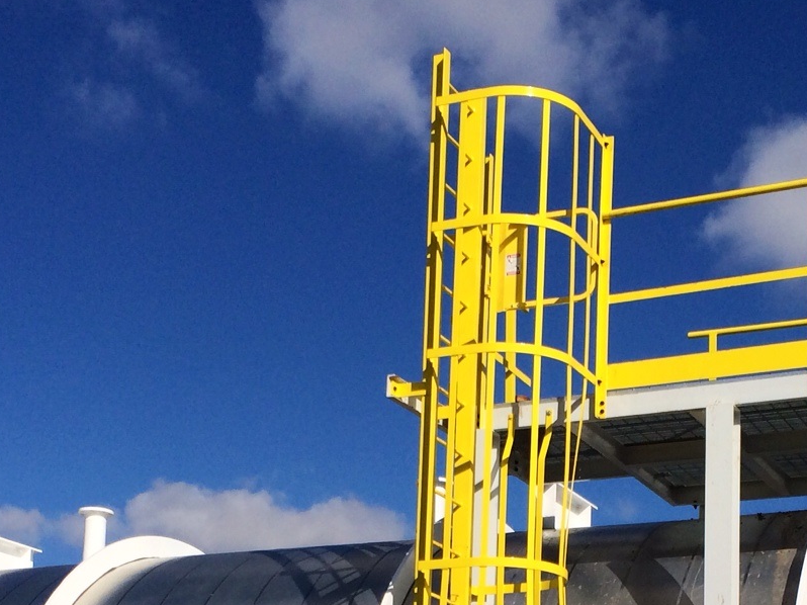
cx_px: 473
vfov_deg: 18.2
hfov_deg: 25.3
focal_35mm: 77
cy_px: 721
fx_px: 1795
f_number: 2.2
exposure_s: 1/5128
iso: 40
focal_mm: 4.12
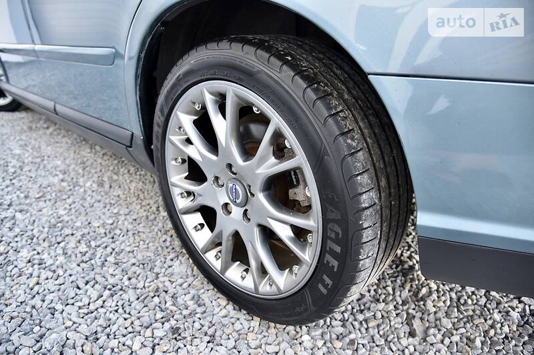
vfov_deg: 53.1
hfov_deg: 73.8
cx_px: 267
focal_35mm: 24
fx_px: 356
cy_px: 178
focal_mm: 24
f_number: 4.5
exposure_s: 1/80
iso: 400
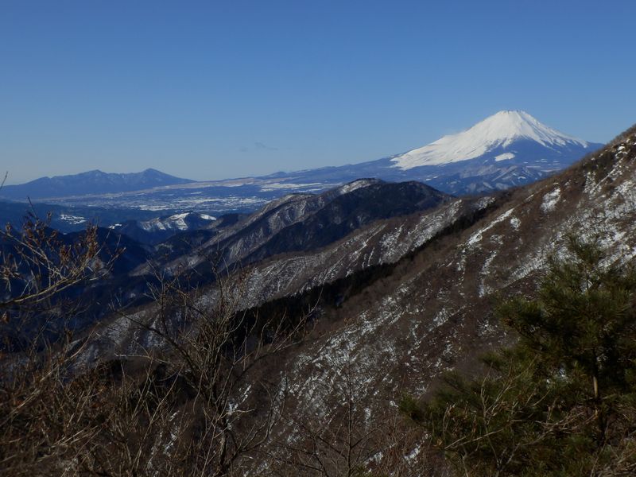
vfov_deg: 25.7
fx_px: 1047
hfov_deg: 33.8
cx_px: 318
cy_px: 238
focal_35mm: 57
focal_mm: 10
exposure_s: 1/250
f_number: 11.4
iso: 100
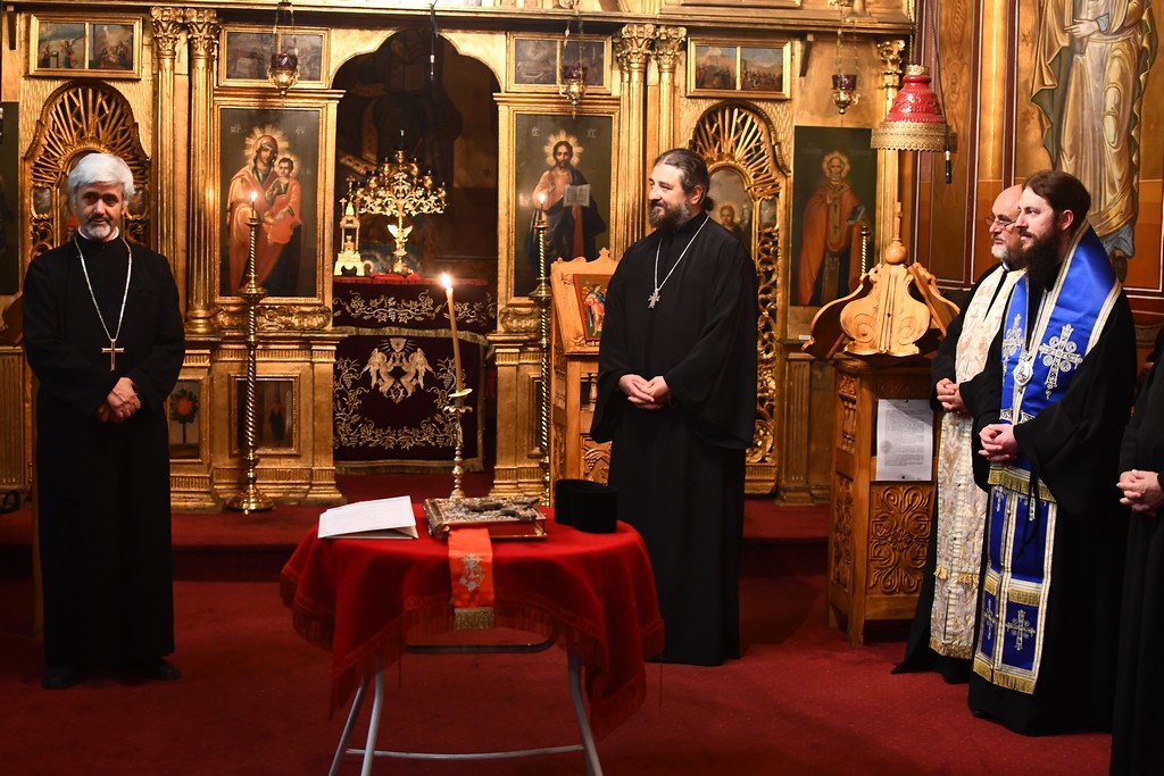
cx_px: 582
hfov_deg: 38.2
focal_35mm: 52
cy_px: 388
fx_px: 1681
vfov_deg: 26.0
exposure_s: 1/30
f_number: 2.2
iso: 2000
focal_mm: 35
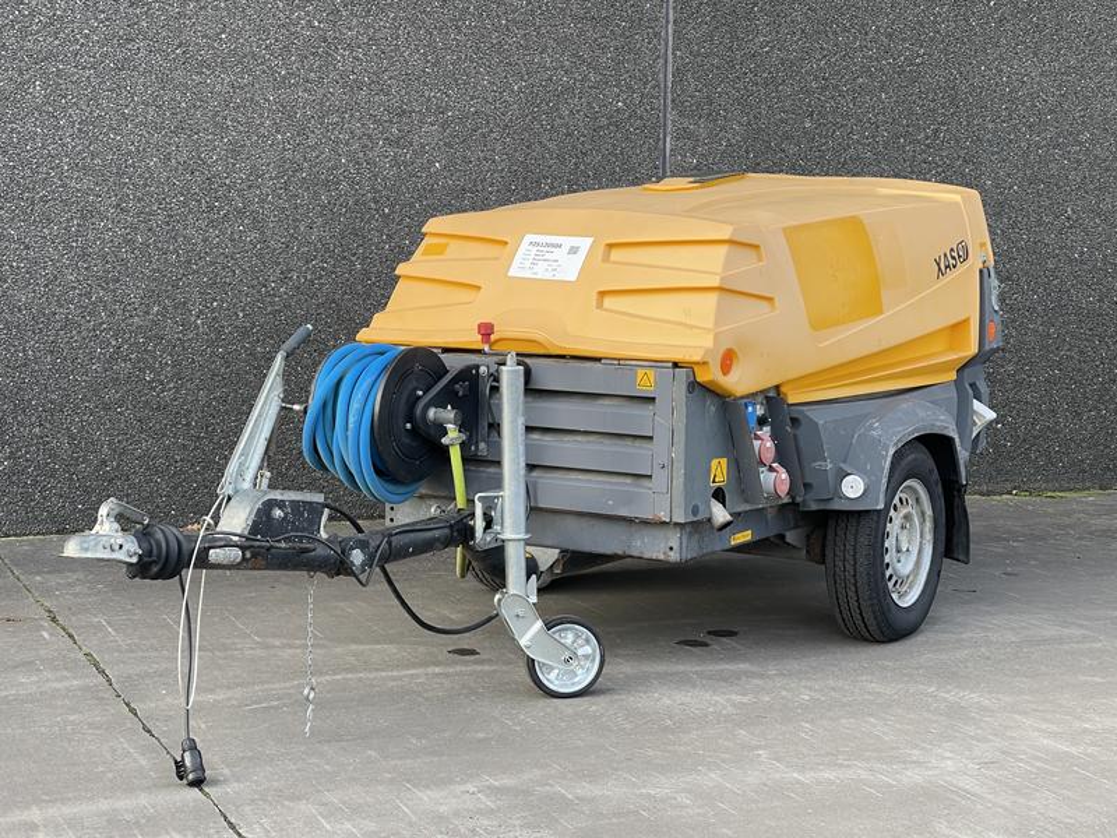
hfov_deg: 30.3
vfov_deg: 22.9
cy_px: 419
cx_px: 558
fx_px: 2065
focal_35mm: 64
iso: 25
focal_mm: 7.5
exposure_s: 1/99
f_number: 2.2
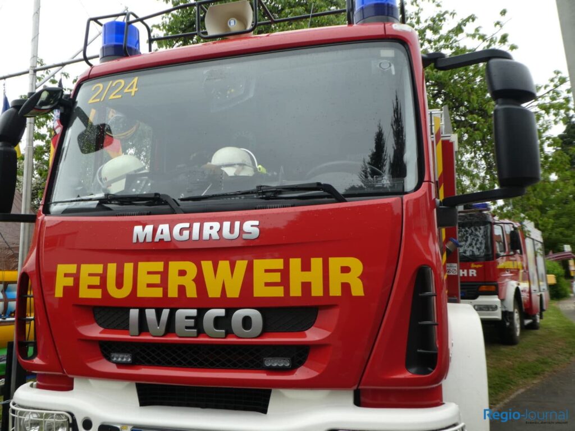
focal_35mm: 28
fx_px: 465
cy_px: 216
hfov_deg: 63.4
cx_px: 288
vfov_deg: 49.7
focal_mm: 5
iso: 80
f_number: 3.5
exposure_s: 1/320
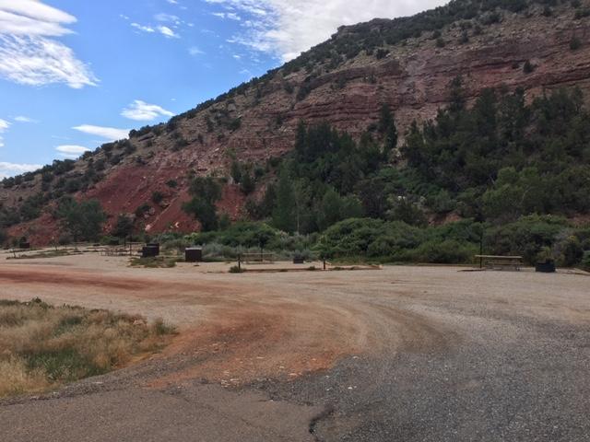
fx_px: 494
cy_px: 221
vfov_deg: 48.2
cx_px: 295
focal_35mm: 29
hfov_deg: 61.7
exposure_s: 1/1748
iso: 25
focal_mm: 4.15
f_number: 2.2
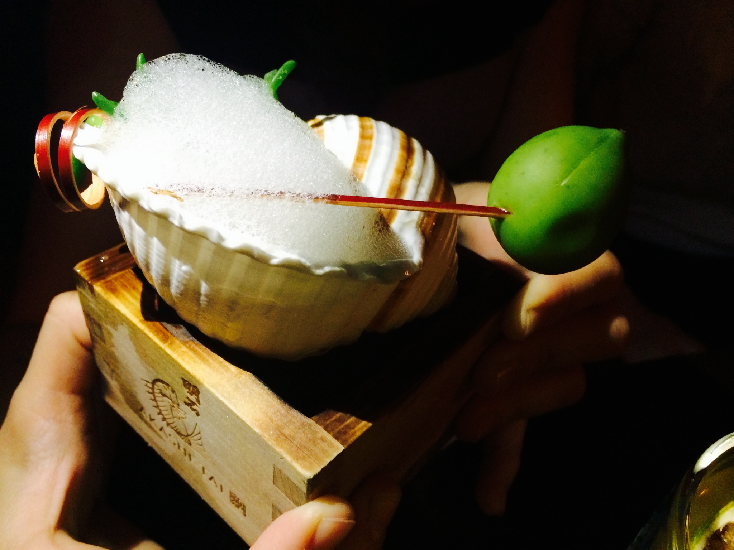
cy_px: 275
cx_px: 367
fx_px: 636
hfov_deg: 60.0
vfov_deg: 46.8
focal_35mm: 30
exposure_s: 1/30
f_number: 2.2
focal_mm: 4.12
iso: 250
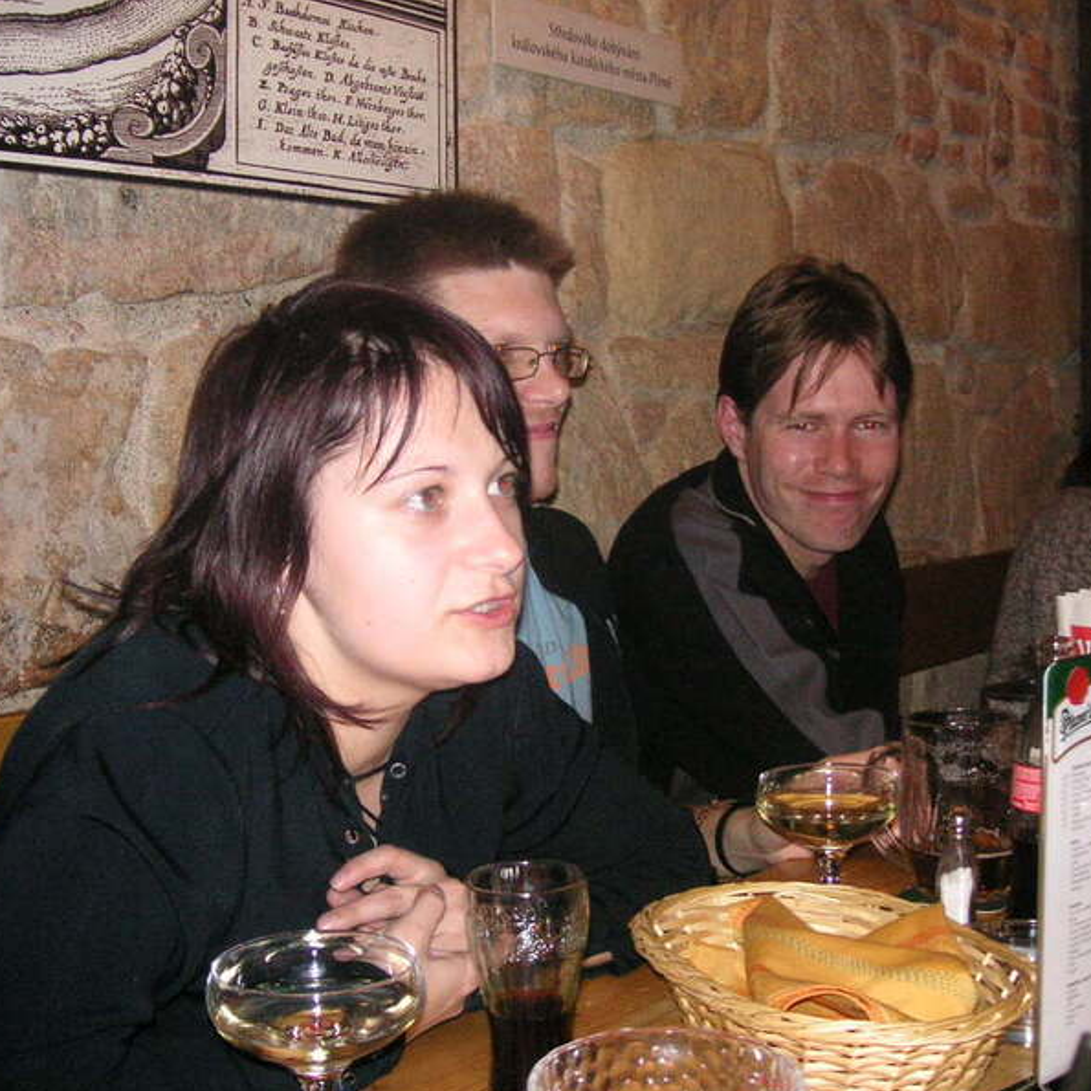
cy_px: 548
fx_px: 1569
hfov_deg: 38.3
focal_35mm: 44
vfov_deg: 38.3
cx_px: 590
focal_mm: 6.1
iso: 160
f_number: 2.8
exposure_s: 1/45
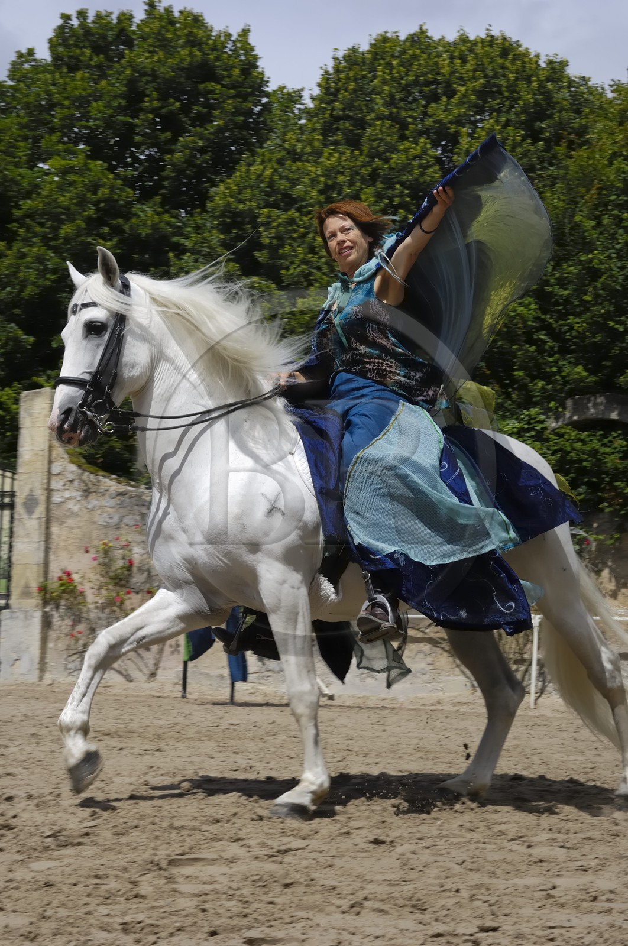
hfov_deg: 18.9
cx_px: 314
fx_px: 1890
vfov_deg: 28.1
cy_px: 473
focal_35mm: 72
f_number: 10
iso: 100
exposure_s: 1/250
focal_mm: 48
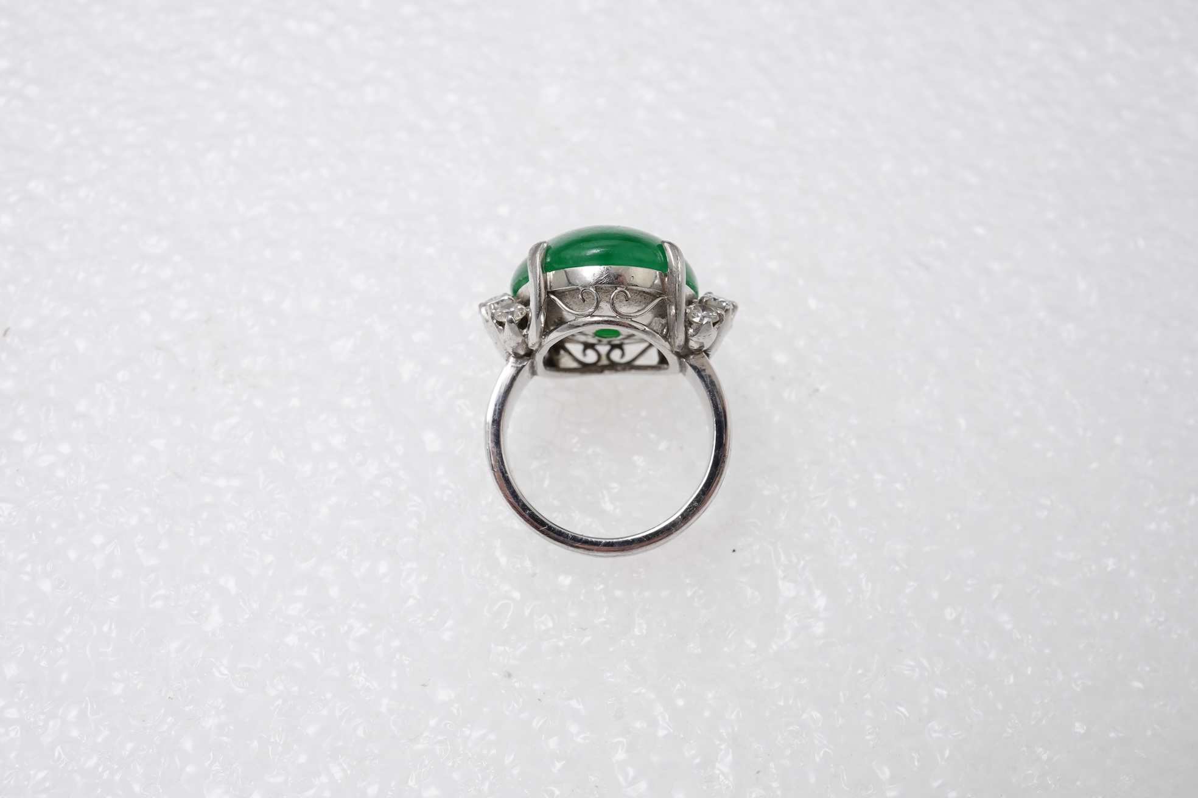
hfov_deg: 43.6
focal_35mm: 45
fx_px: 1497
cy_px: 399
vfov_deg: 29.9
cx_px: 599
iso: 500
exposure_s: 1/125
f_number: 22
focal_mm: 30
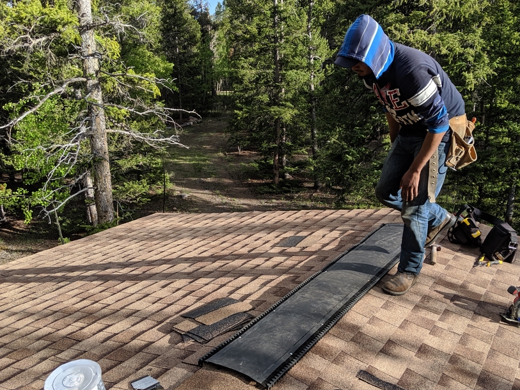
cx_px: 302
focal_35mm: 34
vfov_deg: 41.7
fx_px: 511
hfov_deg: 53.7
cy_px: 230
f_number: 1.8
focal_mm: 4.44
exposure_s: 1/1381
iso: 47
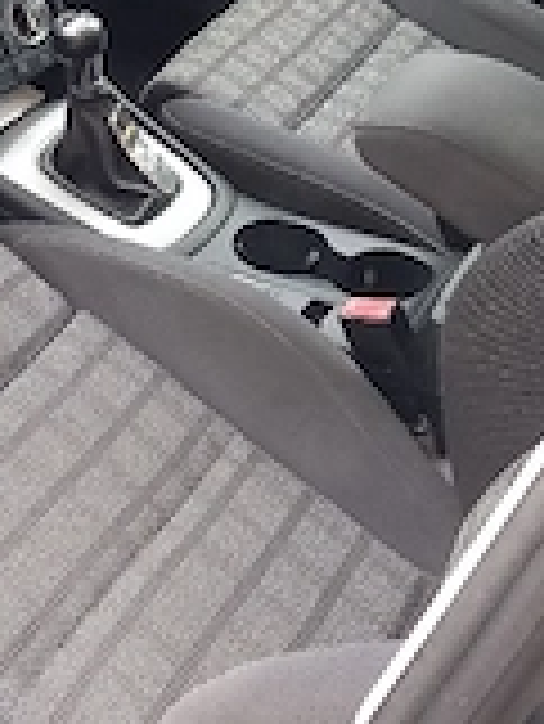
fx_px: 1402
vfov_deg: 27.1
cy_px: -27
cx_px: -72
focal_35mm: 67
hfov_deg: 20.8
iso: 160
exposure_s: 1/50
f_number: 1.8
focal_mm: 4
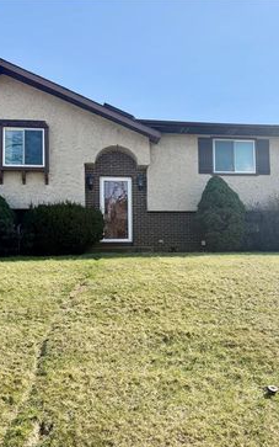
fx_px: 426
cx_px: 173
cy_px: 227
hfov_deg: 36.1
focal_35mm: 35
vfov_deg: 55.3
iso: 100
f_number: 1.78
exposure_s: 1/4673
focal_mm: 6.76
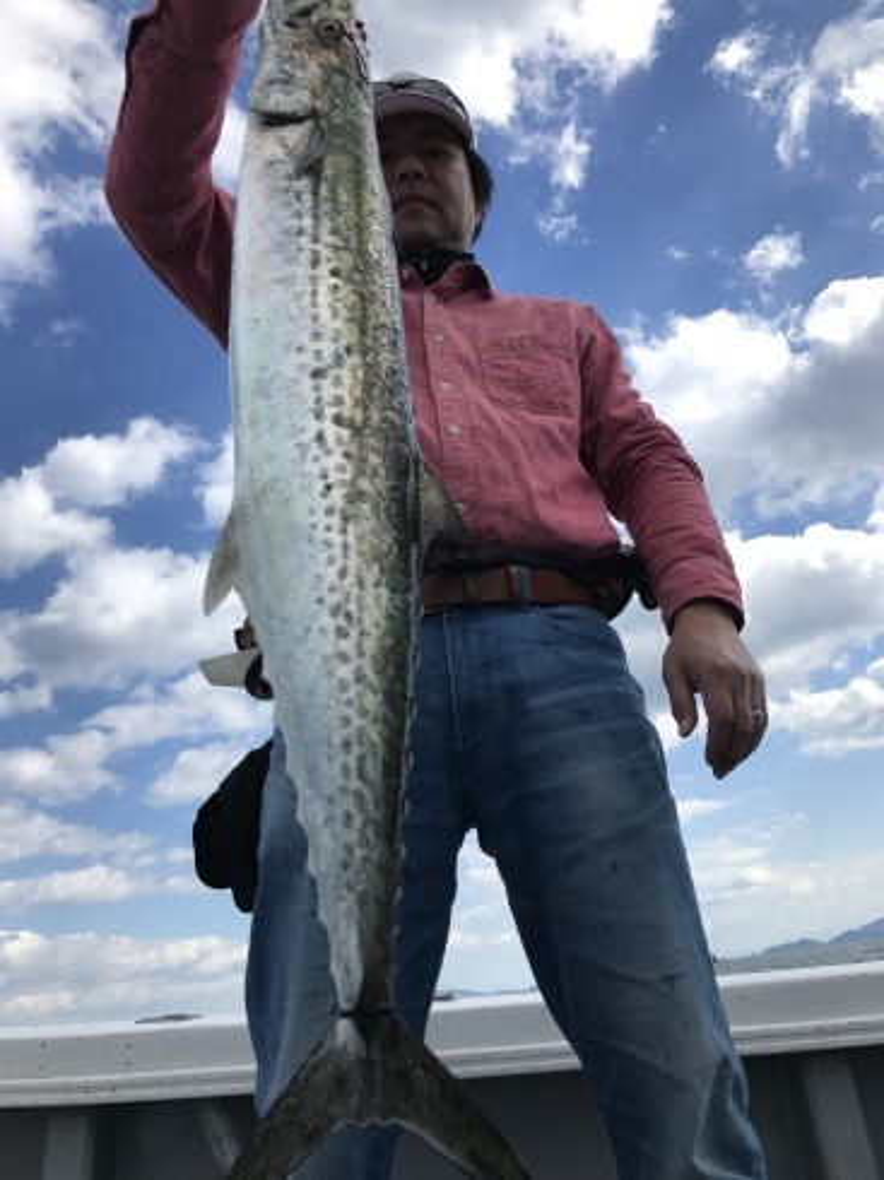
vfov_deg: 63.5
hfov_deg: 49.7
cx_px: 442
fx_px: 954
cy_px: 590
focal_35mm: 28
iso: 20
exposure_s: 1/2179
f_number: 1.8
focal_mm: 3.99
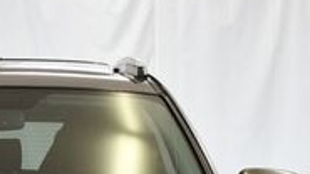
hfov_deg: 10.8
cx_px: -34
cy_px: 335
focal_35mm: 196
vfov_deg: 6.0
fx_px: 1611
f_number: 4
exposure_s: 1/160
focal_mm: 27
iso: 800
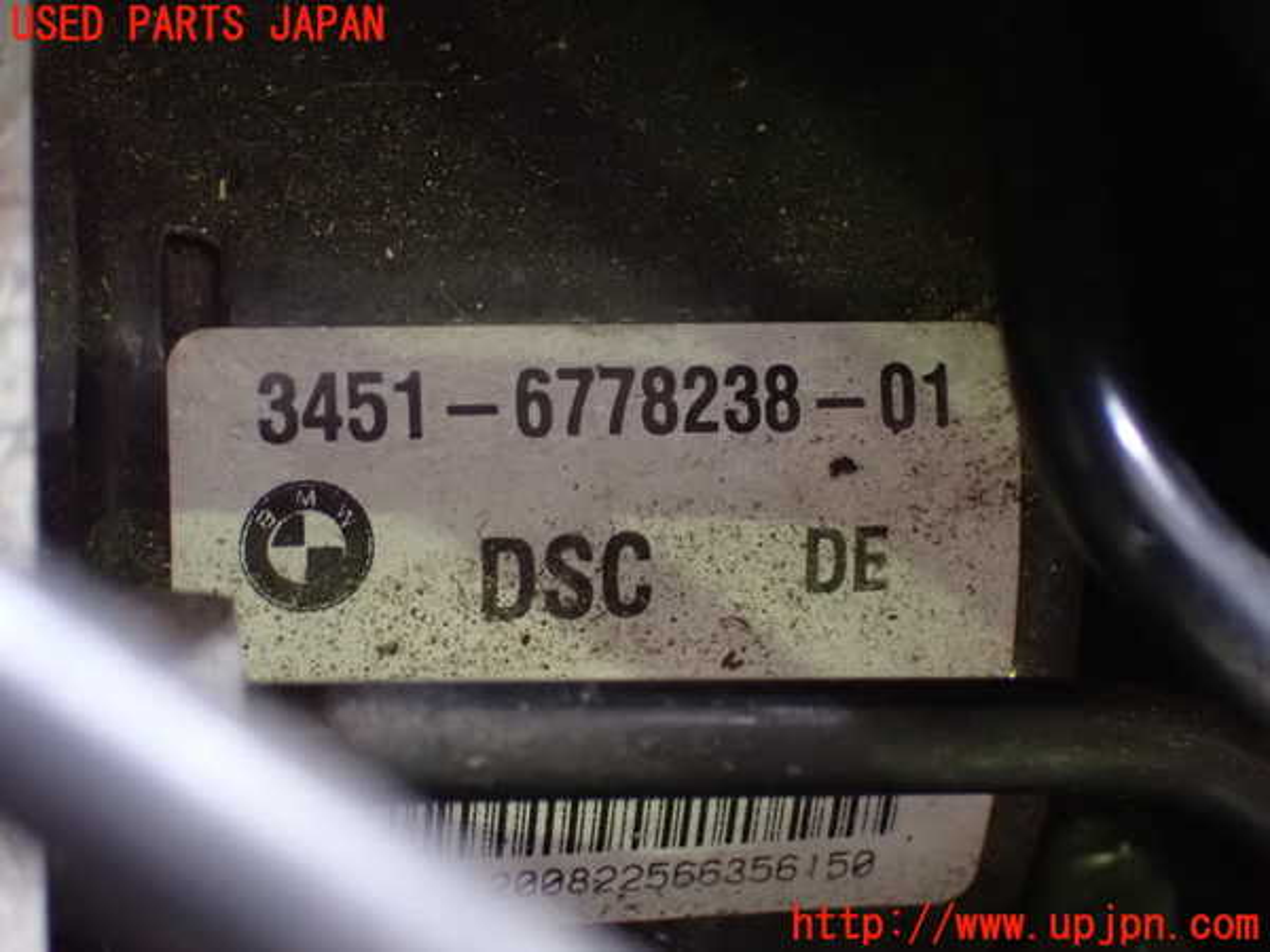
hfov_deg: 29.0
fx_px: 2458
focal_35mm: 67
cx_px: 635
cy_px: 476
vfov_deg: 21.9
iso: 1600
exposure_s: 1/25
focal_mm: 11.88
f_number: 3.8
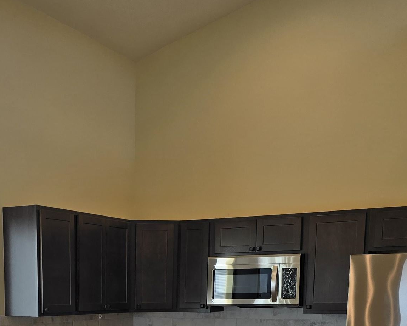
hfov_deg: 30.5
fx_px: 723
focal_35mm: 60
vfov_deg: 23.3
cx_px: 66
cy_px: 389
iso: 64
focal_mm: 6.3
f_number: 1.7
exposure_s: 1/120
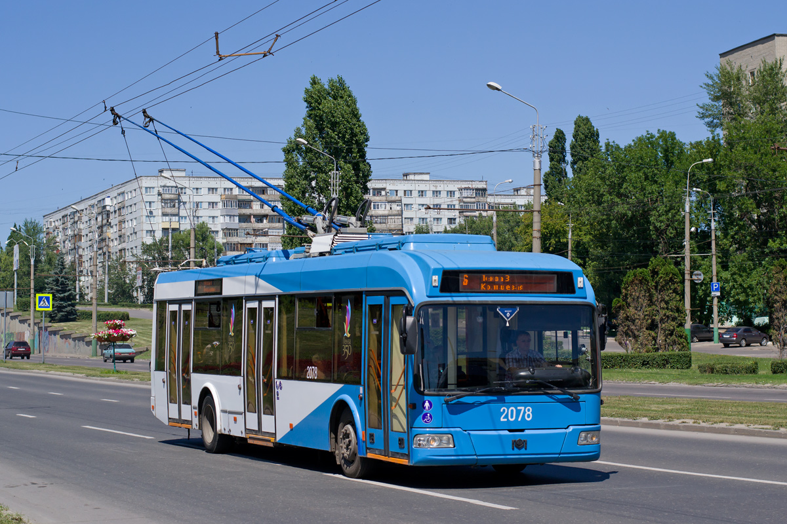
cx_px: 394
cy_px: 262
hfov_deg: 27.0
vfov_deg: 18.2
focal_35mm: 75
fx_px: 1639
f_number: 6.3
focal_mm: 50
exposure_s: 1/1250
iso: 200
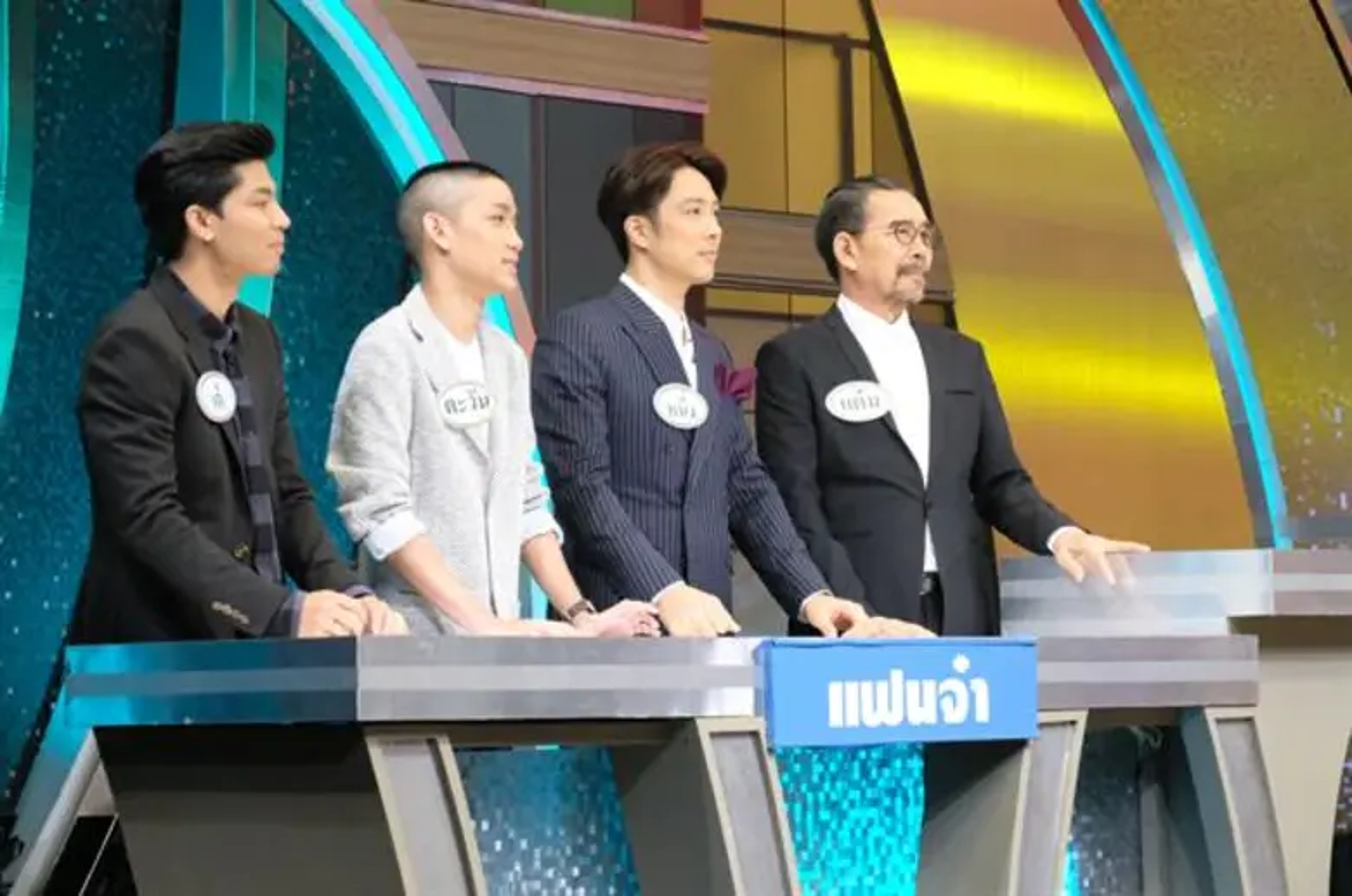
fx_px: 4198
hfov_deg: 18.3
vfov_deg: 12.2
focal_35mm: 112
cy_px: 448
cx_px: 676
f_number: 10
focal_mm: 74.4
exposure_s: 1/250
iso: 12800
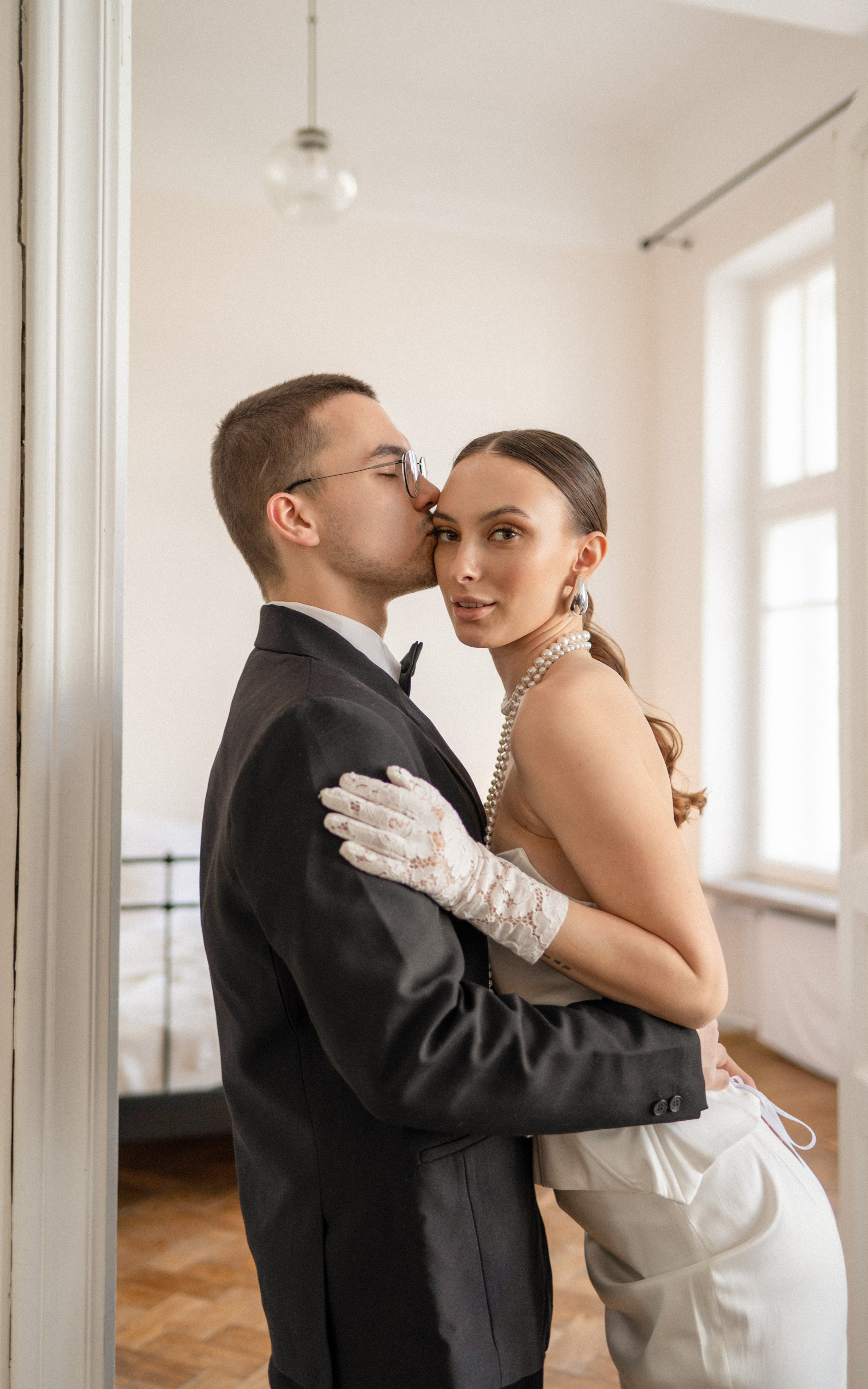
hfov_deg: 35.3
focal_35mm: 36
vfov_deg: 54.0
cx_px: 426
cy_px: 697
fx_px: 1363
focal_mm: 35
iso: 160
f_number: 2.2
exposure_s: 1/160
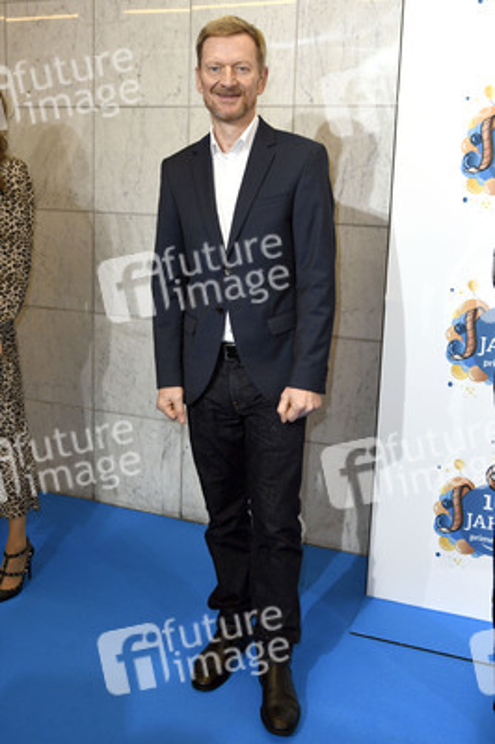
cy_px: 372
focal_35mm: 32
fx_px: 661
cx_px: 248
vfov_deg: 58.8
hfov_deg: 41.0
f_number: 5
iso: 1000
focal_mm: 32
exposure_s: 1/125
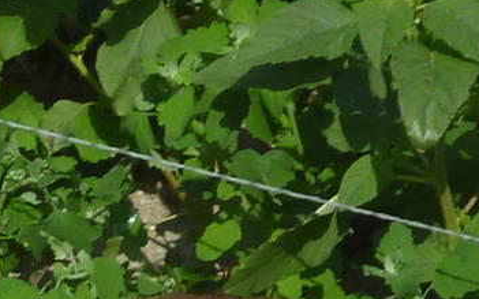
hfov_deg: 2.8
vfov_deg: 1.8
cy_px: 706
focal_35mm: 744
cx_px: -231
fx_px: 9708
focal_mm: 20
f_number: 6.5
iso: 100
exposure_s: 1/160
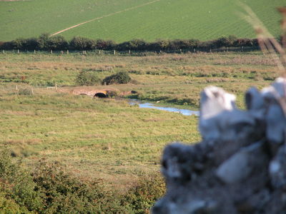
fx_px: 2313
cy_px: 107
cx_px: 143
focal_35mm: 280
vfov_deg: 5.3
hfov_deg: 7.1
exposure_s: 1/219
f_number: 4.7
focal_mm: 71.2
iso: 100
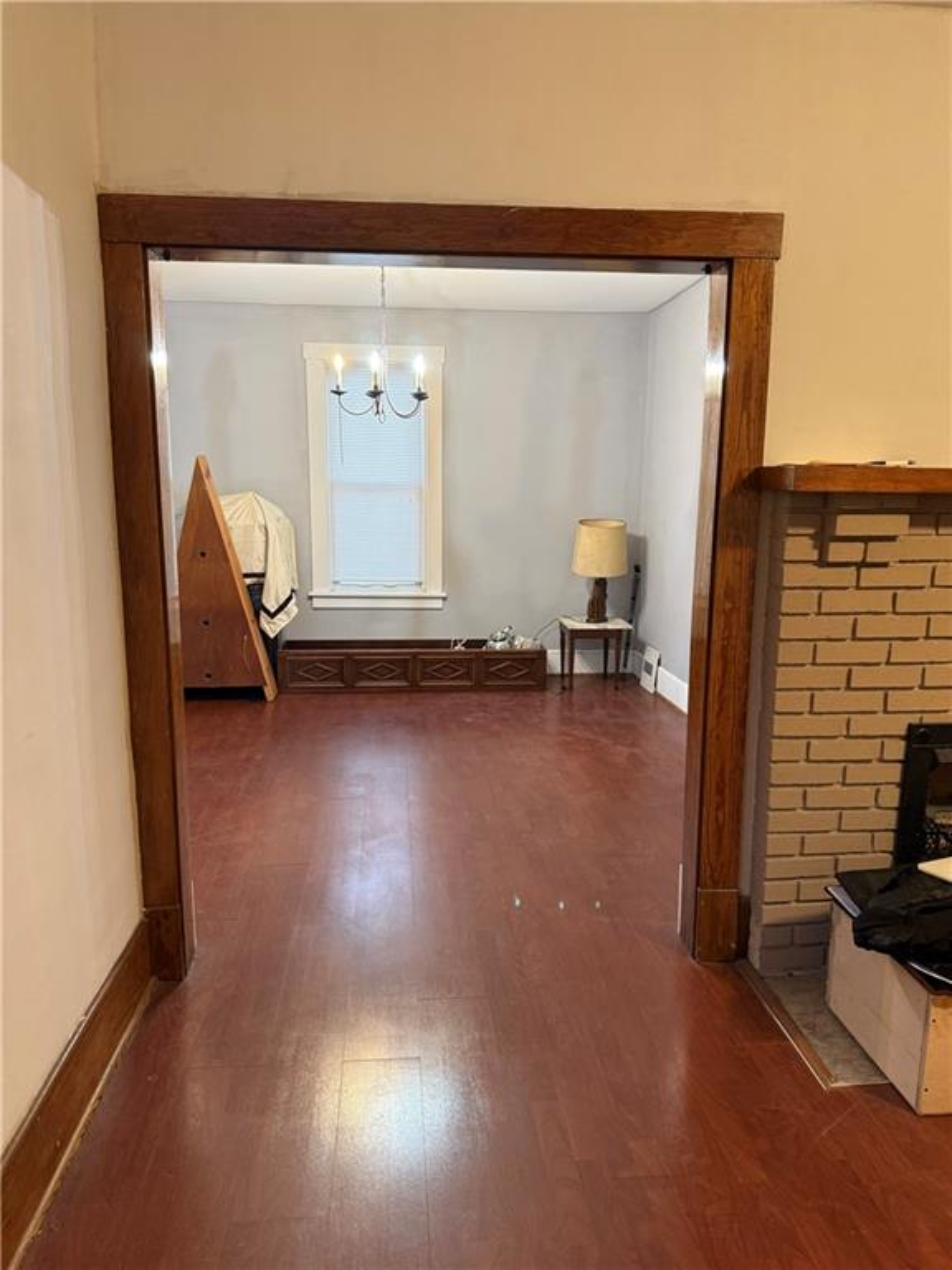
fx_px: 880
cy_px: 635
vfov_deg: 71.6
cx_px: 476
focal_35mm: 24
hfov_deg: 56.8
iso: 400
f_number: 1.78
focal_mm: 6.76
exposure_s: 1/60
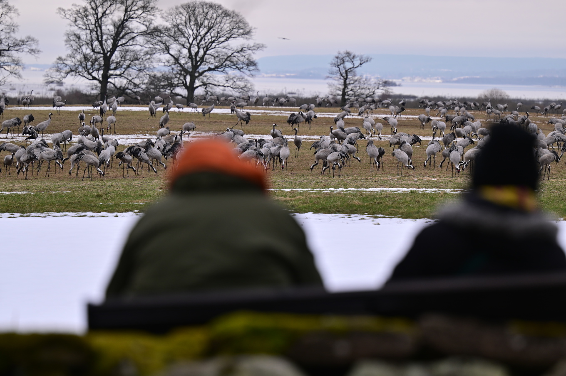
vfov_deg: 7.0
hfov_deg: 10.6
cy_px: 188
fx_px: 3064
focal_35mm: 195
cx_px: 283
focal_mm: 130
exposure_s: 1/1000
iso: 125
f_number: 2.8
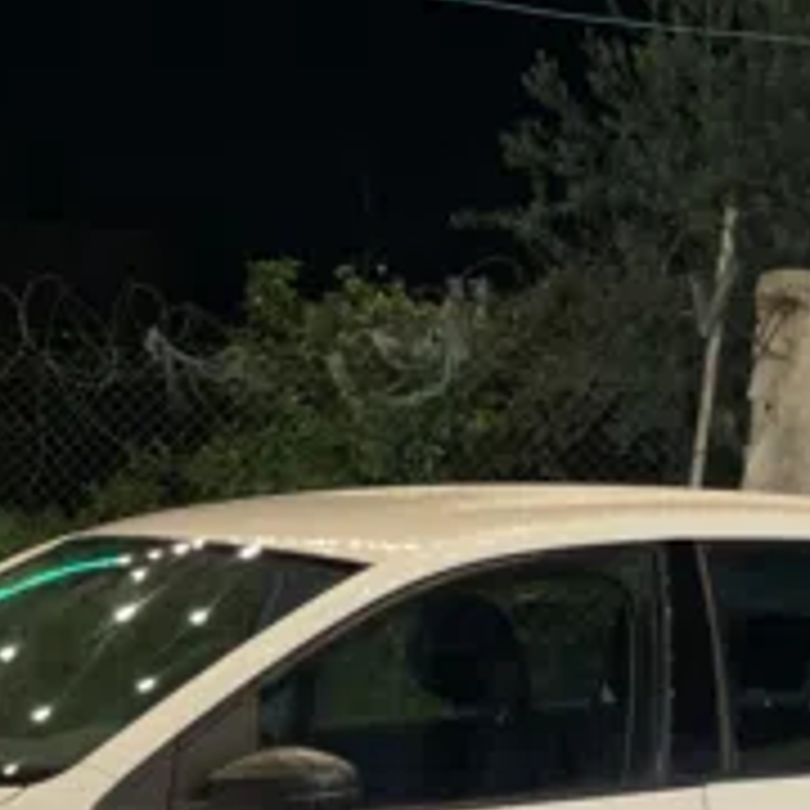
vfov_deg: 8.6
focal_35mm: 201
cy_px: 1076
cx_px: 225
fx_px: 5321
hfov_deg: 8.7
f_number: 2.2
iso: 200
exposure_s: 1/33
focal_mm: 7.5
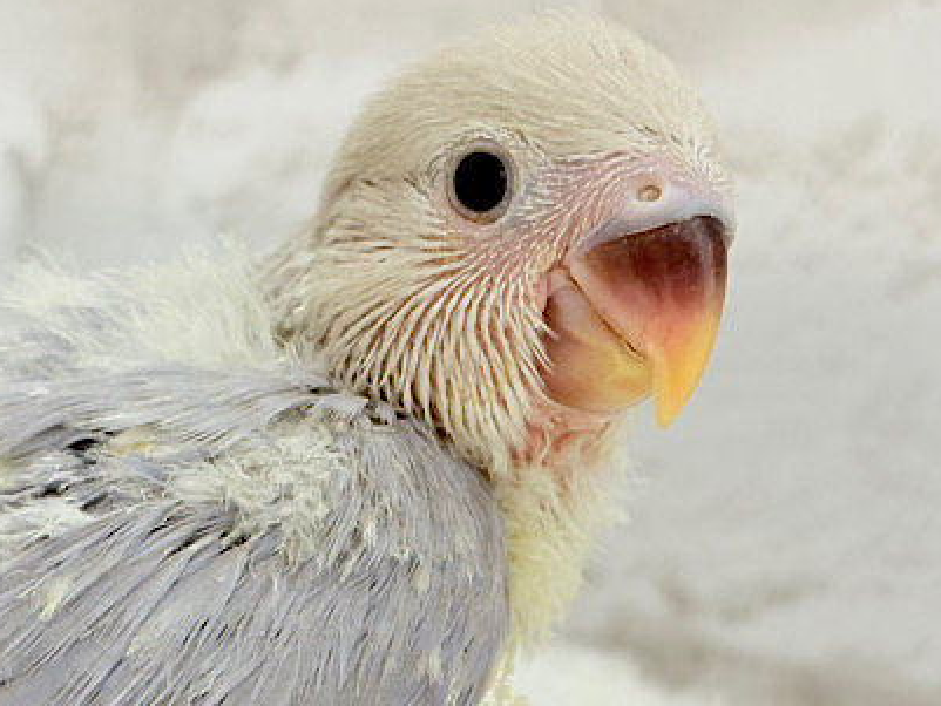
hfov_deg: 23.3
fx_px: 2257
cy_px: 481
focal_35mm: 83
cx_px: 251
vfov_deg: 17.7
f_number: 1.6
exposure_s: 1/100
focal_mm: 5.96
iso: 100
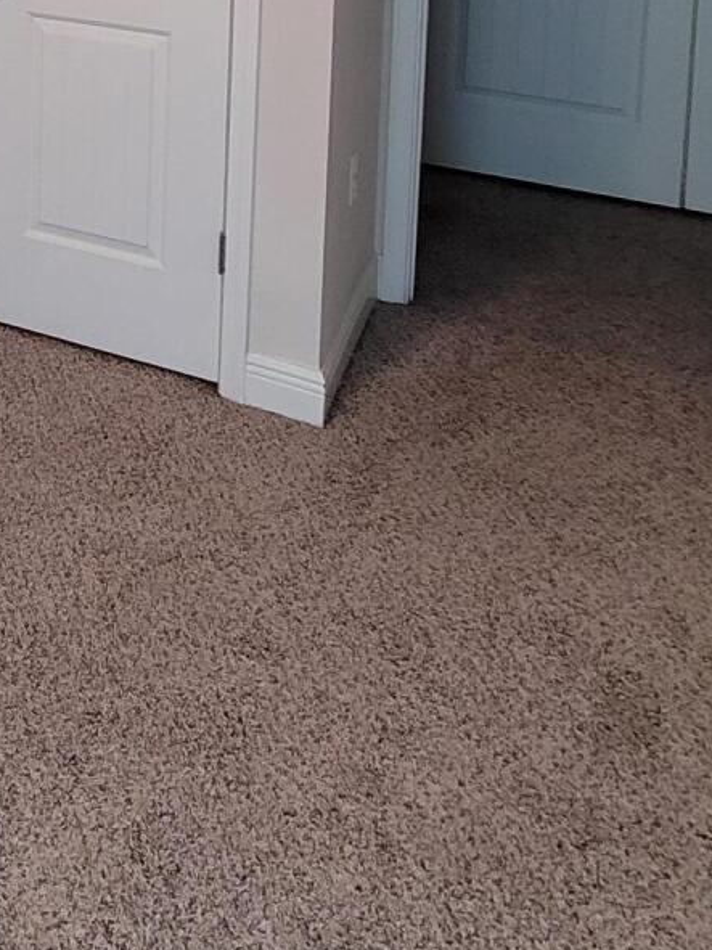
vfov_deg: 34.2
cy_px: -201
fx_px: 1207
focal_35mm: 44
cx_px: -204
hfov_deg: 27.6
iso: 250
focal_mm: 2.2
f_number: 2.2
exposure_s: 1/60
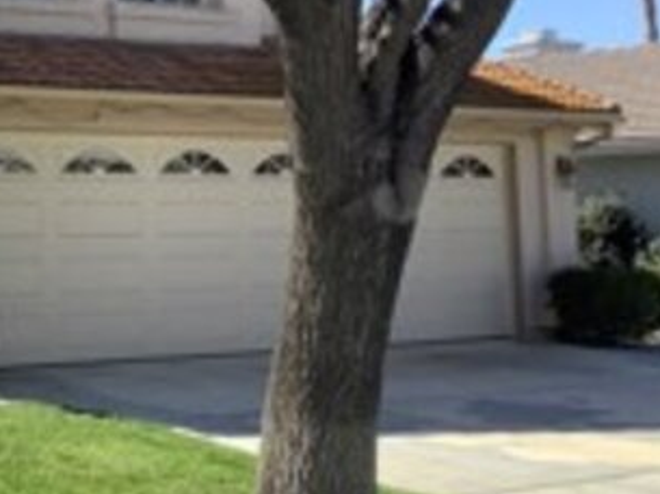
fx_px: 1447
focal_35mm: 76
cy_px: 108
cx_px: -132
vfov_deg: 19.2
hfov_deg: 23.5
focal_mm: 3.3
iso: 25
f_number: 2.4
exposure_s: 1/947
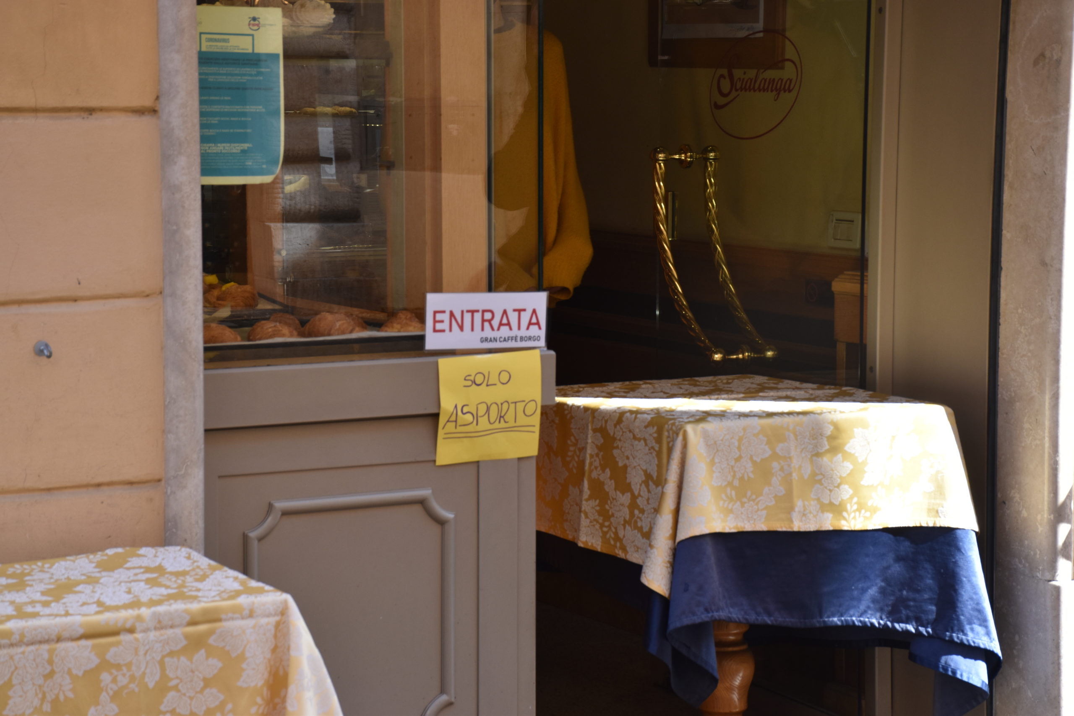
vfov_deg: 13.8
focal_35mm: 99
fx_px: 2953
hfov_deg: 20.6
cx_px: 537
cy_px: 358
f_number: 10
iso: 250
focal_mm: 66
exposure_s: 1/125
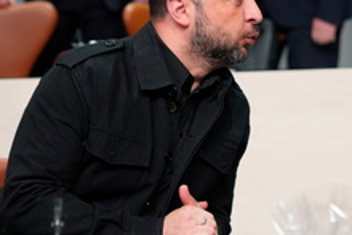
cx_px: 307
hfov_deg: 14.1
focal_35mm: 144
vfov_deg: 9.5
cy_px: 113
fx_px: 1409
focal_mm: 62
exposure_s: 1/250
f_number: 2.8
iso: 2500
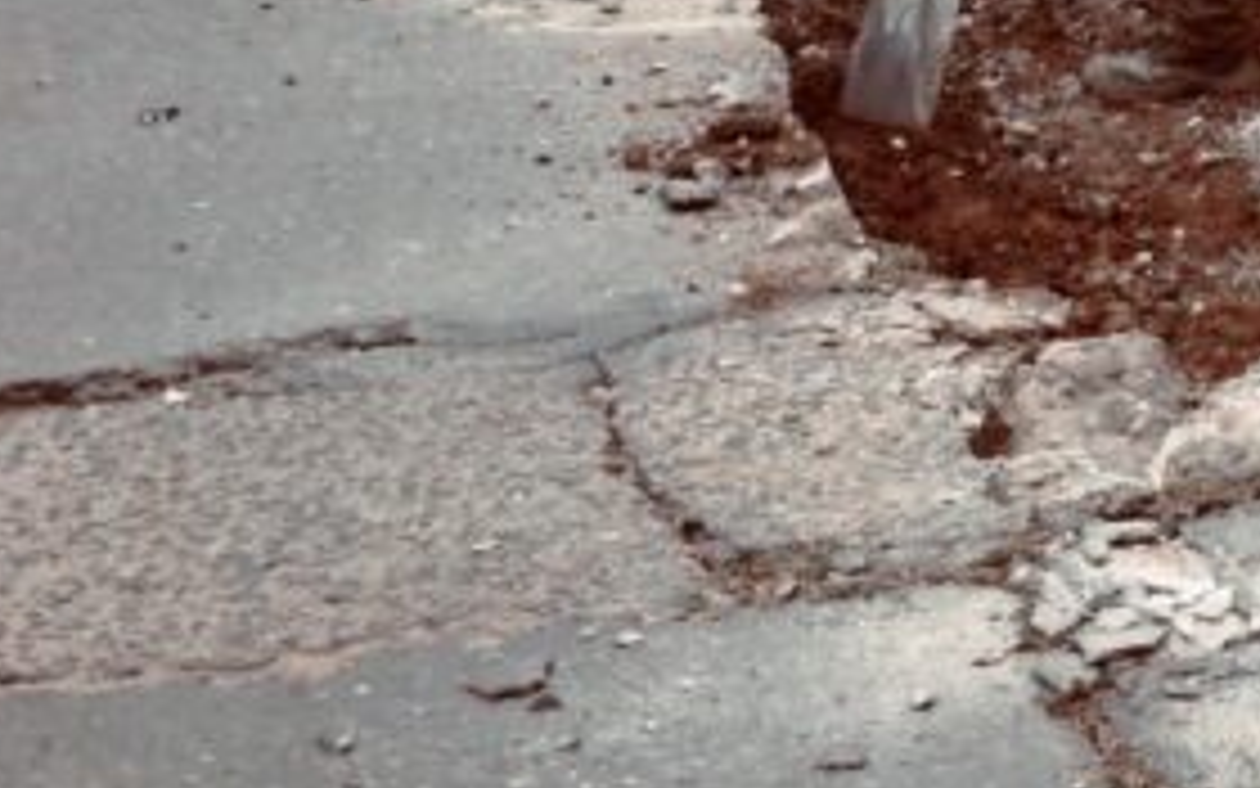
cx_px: 2277
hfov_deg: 15.8
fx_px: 3846
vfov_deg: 10.8
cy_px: -689
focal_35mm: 112
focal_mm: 18
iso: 220
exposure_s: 1/100
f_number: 5.6
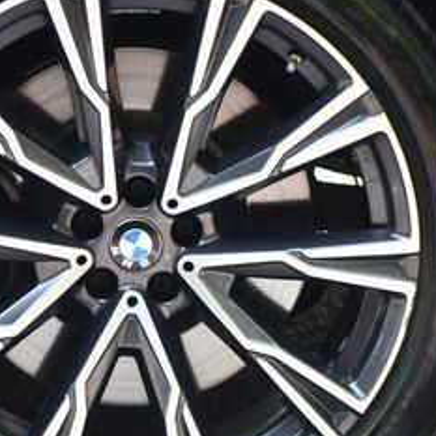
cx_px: 133
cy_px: 225
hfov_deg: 6.4
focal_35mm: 273
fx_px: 3890
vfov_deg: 6.4
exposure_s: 1/200
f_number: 4.8
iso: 800
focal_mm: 78
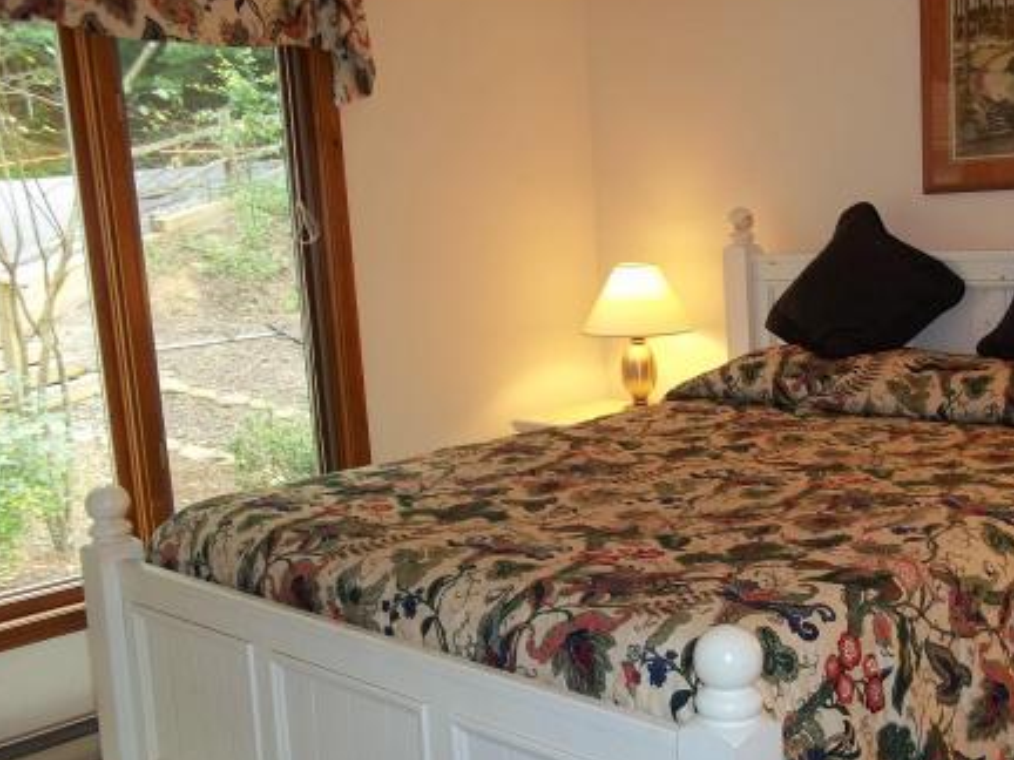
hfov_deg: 43.4
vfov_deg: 33.4
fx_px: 1260
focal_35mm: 43
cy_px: 474
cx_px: 653
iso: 160
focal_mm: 5.7
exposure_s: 1/30
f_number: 2.9
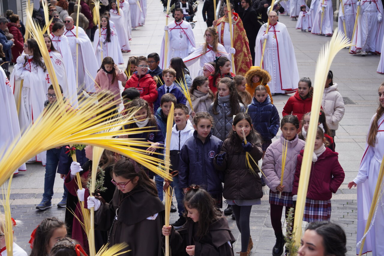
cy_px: 128
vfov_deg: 16.5
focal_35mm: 82
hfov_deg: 24.6
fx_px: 880
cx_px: 192
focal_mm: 55
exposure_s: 1/125
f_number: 5.6
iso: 100
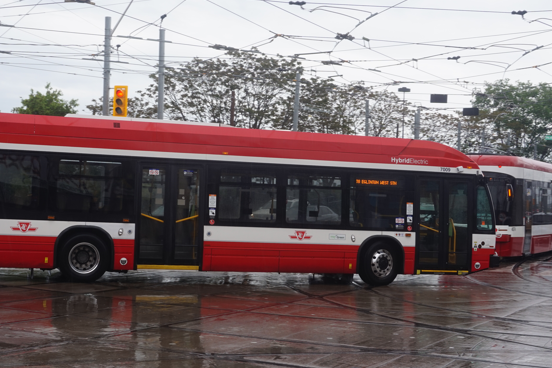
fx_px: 874
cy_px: 179
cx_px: 229
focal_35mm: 57
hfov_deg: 35.0
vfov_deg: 23.8
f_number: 11
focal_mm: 26
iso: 100
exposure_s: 1/80
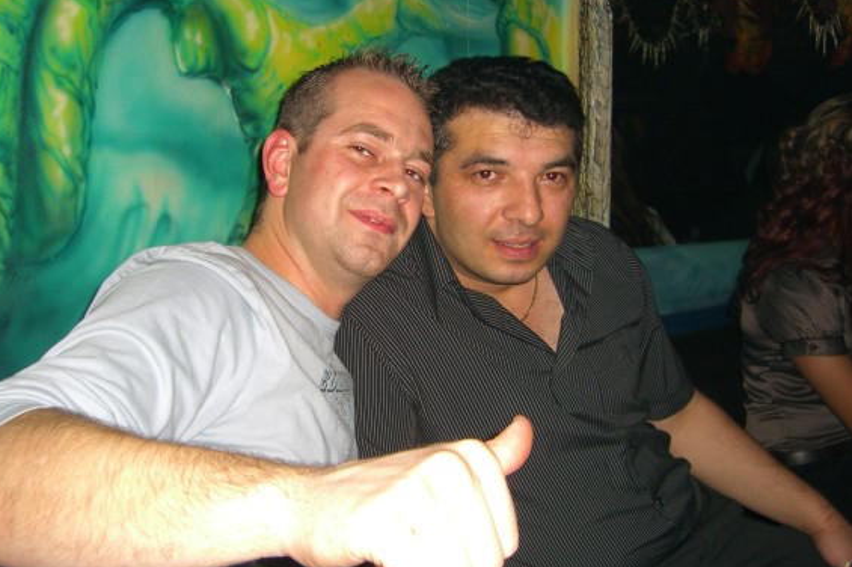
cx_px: 404
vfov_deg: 31.9
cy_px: 284
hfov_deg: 46.4
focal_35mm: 42
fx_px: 993
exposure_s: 1/60
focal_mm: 7.9
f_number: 2.8
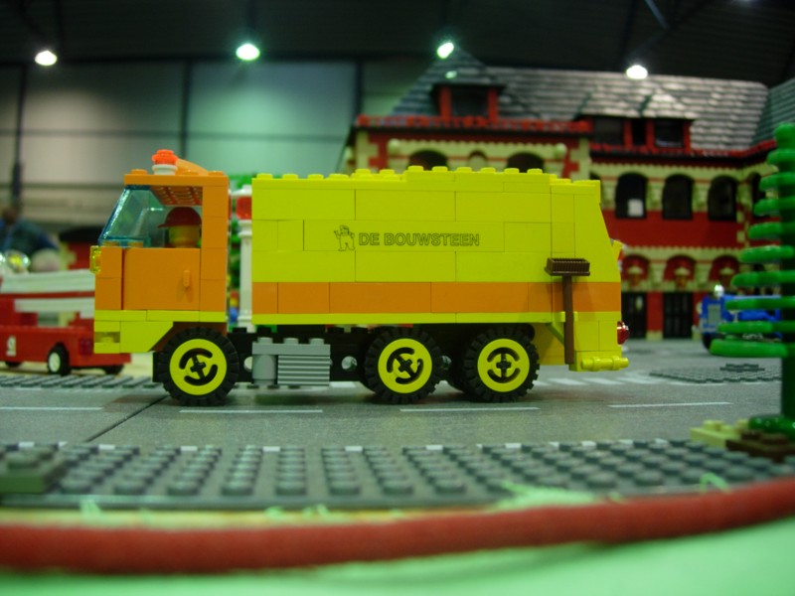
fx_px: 873
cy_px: 298
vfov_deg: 37.7
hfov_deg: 49.0
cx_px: 398
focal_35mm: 38
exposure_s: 1/6.7
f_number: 2.8
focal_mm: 7.8
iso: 64
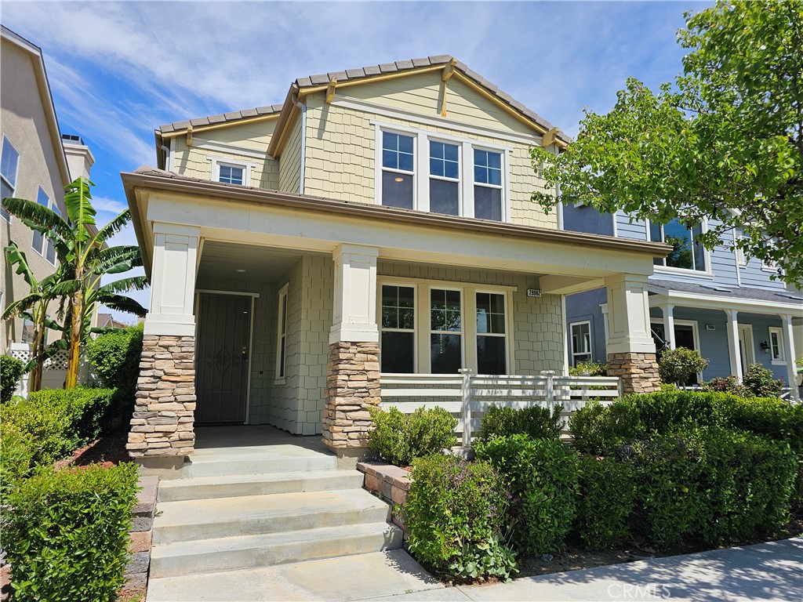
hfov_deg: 73.9
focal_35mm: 23
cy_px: 301
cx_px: 402
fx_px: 534
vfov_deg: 58.9
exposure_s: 1/1441
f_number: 1.7
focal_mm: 6.3
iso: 16
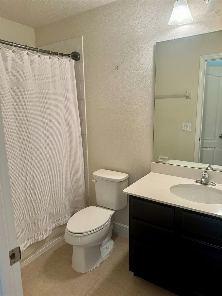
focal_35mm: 24
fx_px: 205
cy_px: 148
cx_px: 111
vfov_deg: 71.6
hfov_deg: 56.8
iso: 250
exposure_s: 1/60
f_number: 1.78
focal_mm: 6.86
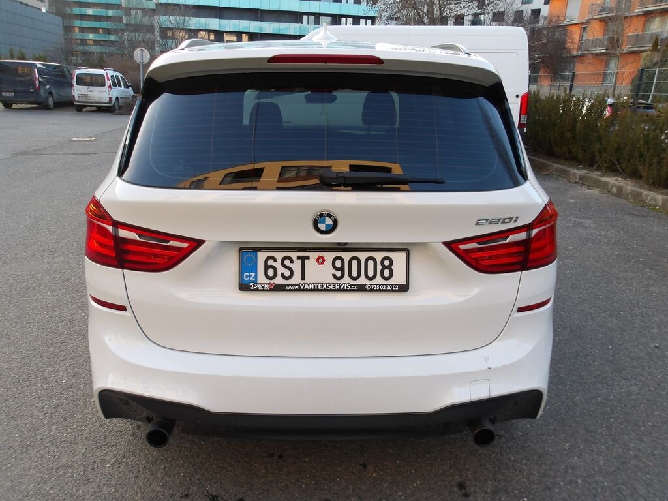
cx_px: 334
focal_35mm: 27
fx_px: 521
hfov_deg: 65.3
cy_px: 250
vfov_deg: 51.4
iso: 100
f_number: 3
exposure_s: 1/63
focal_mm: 4.9
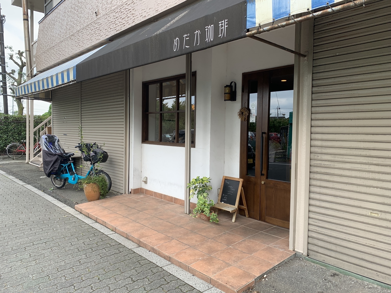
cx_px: 196
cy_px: 146
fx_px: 294
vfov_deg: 53.1
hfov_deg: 67.3
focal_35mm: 26
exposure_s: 1/389
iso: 25
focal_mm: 4.25
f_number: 1.8
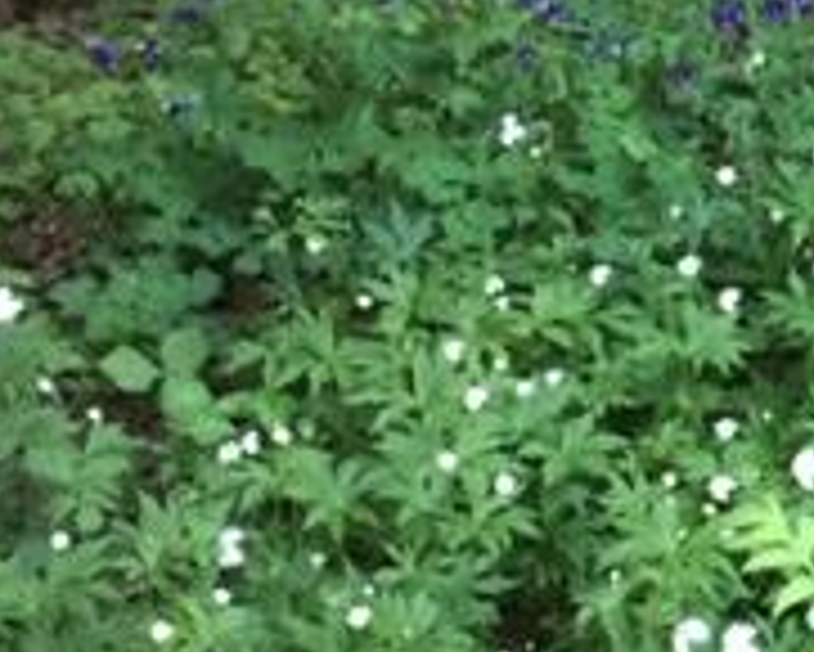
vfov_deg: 15.3
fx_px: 2410
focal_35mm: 100
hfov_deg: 17.5
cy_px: 166
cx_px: 1165
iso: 200
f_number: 2.2
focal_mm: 4.15
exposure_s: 1/30
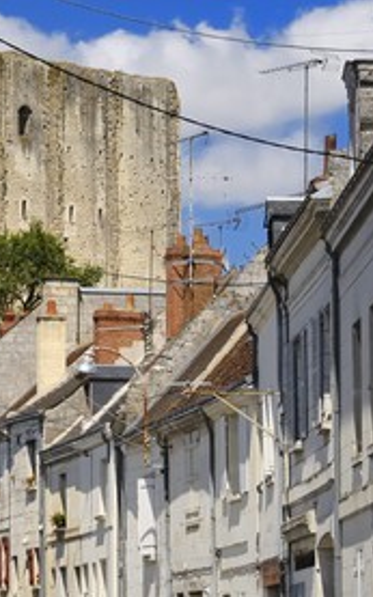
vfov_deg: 12.9
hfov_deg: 8.1
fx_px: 2636
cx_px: 211
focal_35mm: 162
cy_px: 300
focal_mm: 70
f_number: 11
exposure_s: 1/160
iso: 100
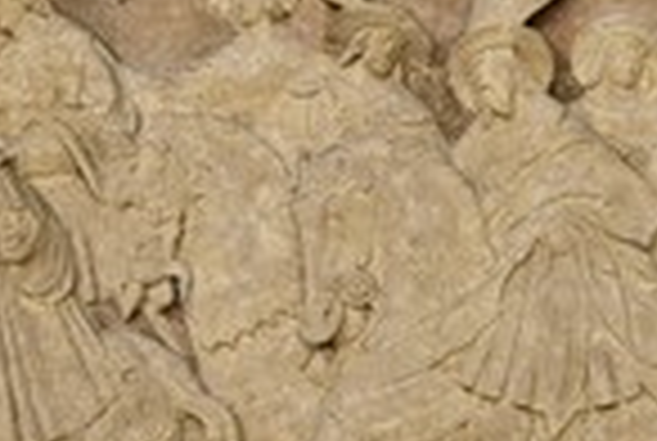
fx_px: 1993
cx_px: 396
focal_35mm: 109
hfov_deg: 18.7
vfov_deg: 12.6
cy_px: 333
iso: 200
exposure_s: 1/125
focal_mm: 38
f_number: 10
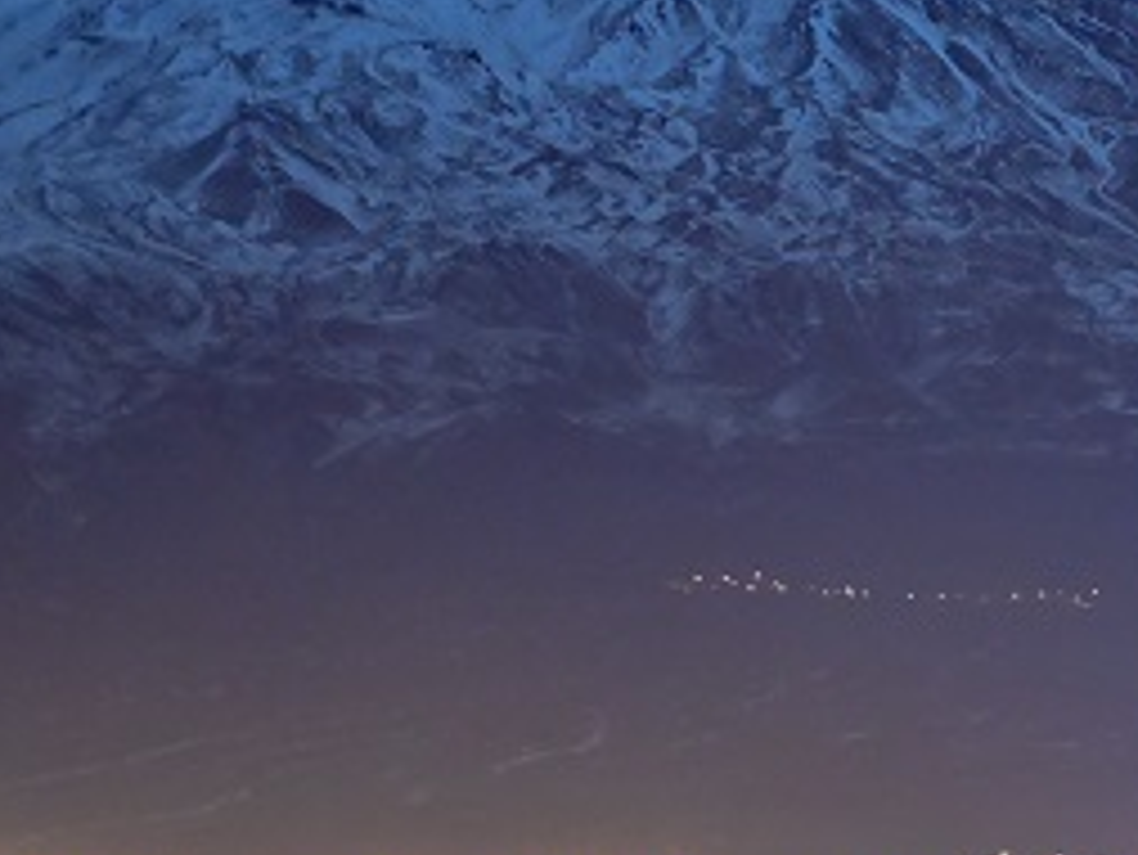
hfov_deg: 8.7
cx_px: 972
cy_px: 306
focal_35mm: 228
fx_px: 7499
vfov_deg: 6.5
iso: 6400
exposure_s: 1
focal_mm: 100
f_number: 4.5
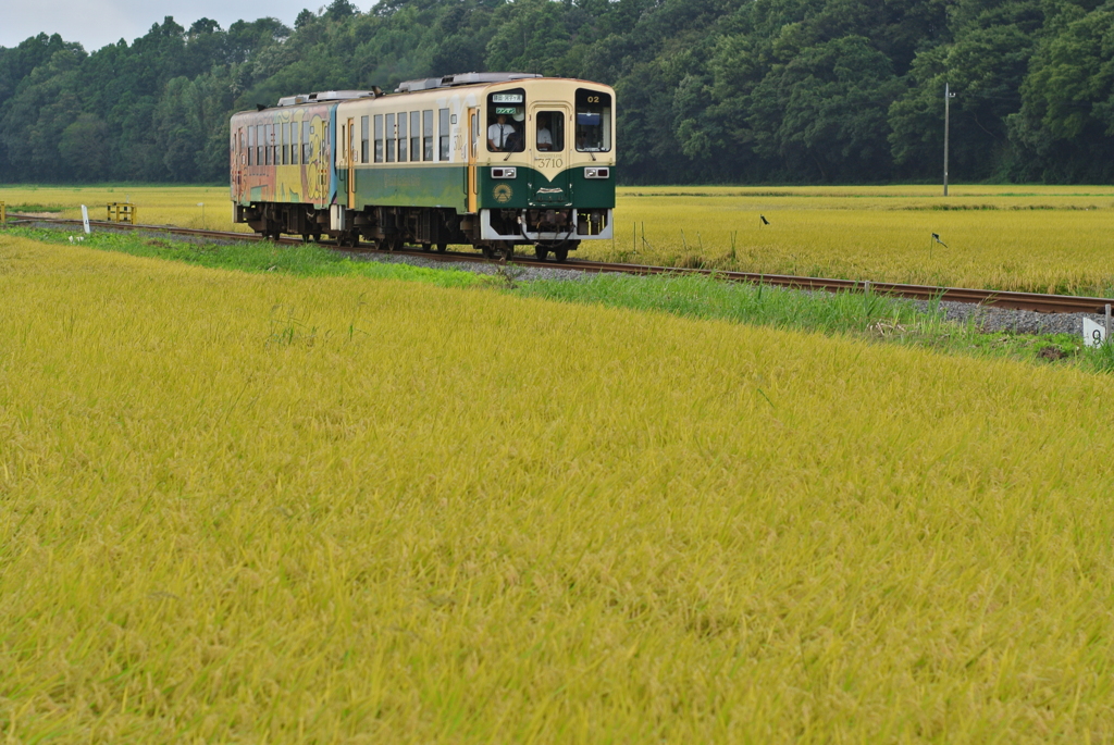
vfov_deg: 10.2
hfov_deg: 15.2
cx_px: 557
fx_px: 4182
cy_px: 372
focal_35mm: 135
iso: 100
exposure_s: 1/320
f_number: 4
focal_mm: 50
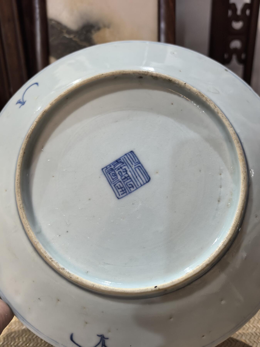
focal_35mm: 27
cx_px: 130
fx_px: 270
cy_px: 174
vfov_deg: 65.3
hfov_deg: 51.4
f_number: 2
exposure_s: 1/468
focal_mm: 6.98
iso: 6400
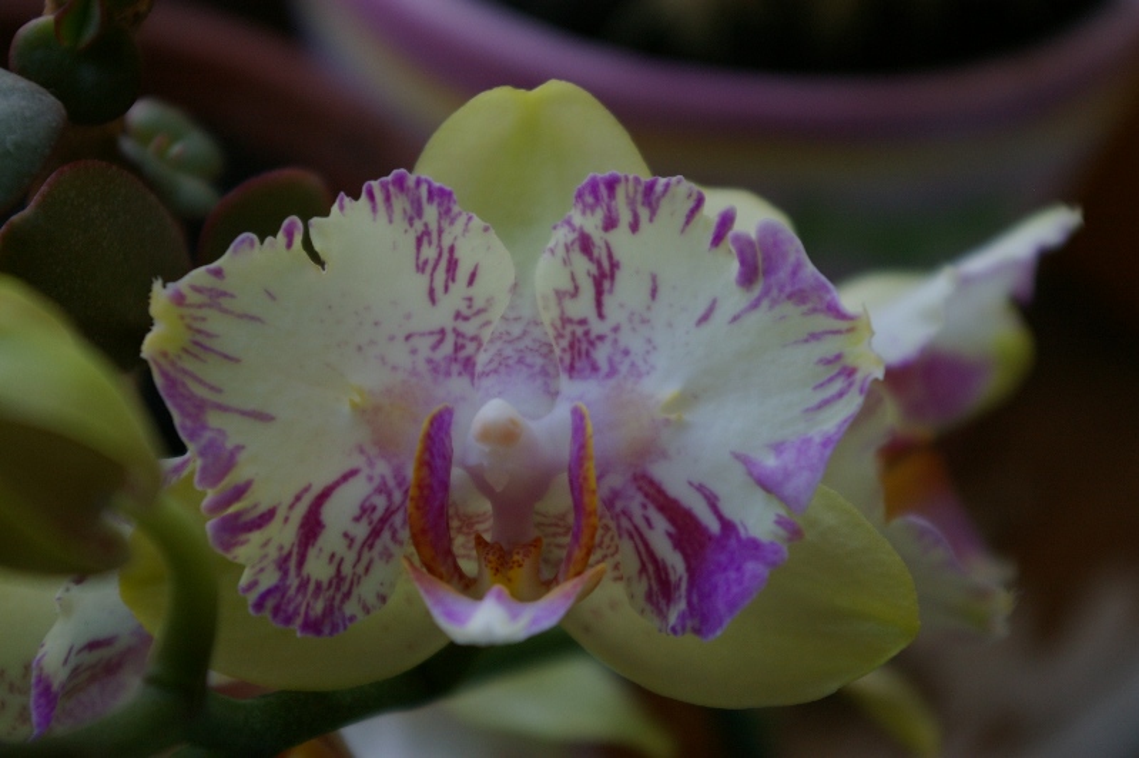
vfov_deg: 16.5
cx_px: 570
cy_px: 379
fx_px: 2609
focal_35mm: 82
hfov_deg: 24.6
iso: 400
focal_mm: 55
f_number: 5.6
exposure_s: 1/90
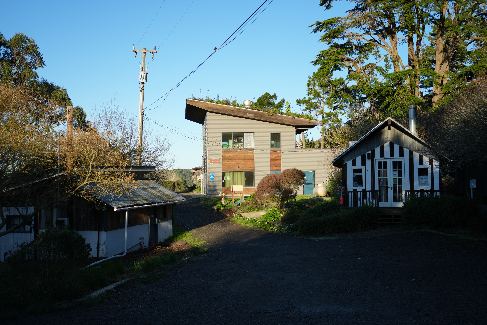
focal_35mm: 45
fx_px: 609
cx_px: 244
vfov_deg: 29.9
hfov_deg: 43.6
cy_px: 162
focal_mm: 45
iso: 200
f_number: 5
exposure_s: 1/800
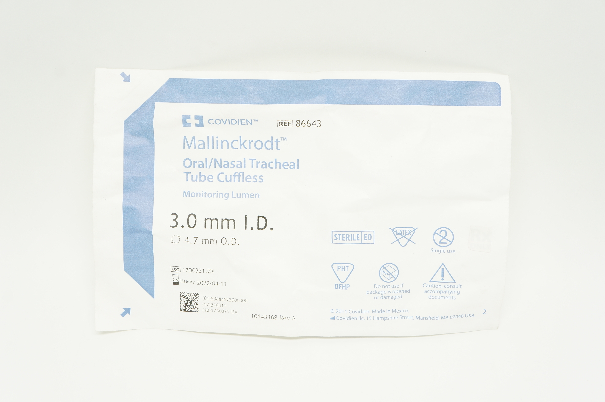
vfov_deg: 28.9
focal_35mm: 46
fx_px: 781
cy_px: 201
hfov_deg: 42.4
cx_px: 302
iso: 400
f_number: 8
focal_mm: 31
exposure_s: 1/30
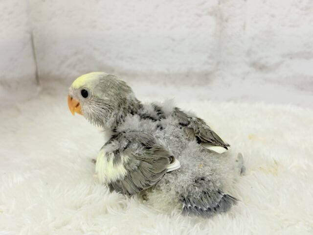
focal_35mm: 52
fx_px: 470
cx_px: 156
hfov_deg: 36.8
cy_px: 118
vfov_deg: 28.0
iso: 80
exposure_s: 1/100
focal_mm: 5.96
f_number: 1.6
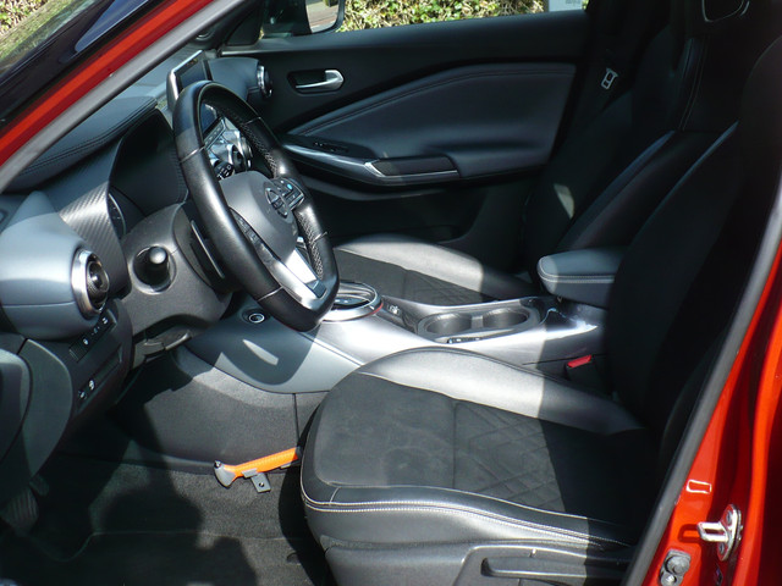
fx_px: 1039
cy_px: 293
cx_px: 391
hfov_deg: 41.2
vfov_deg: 31.5
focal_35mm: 46
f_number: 2.8
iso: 100
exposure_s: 1/250
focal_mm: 6.1
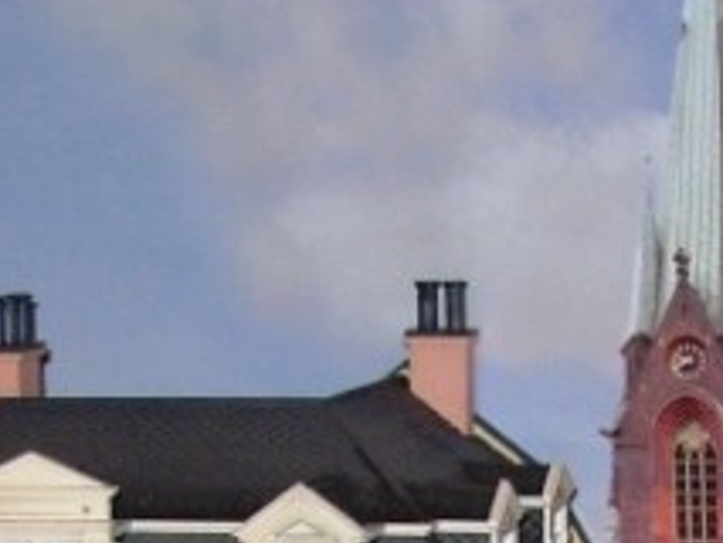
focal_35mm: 178
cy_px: 998
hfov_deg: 11.1
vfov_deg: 8.0
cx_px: 574
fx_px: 3720
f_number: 2.9
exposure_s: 1/32
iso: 50
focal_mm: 6.3
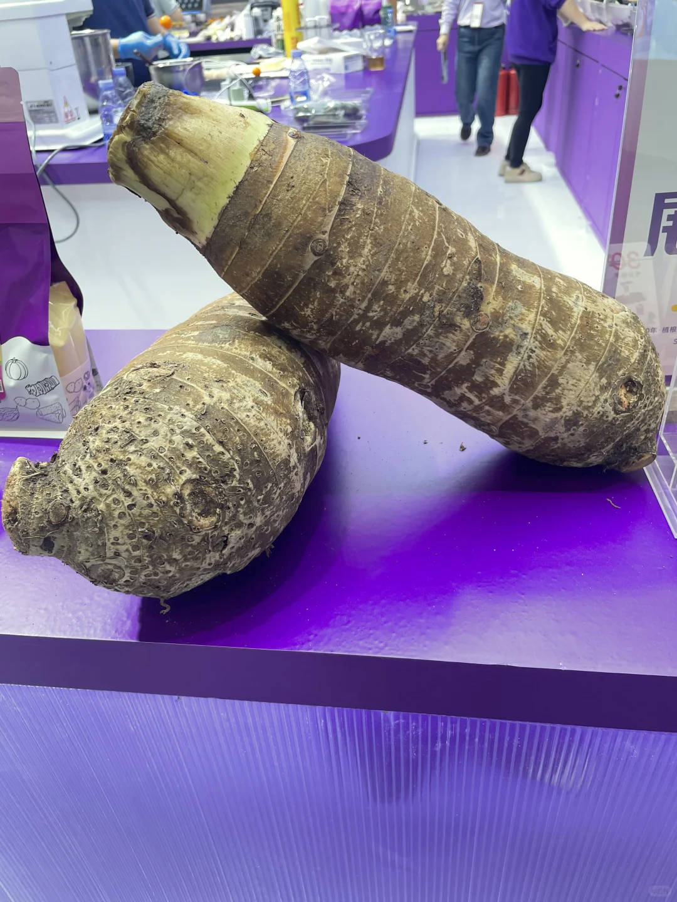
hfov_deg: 53.1
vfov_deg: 67.3
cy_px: 451
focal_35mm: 26
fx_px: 678
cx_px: 338
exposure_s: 1/100
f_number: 1.6
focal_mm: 4.2
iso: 100
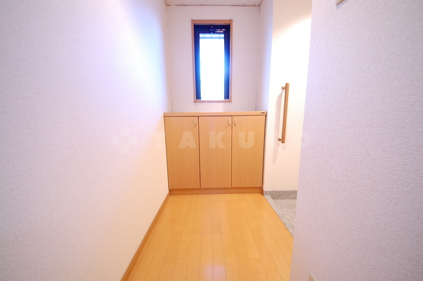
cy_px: 140
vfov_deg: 89.9
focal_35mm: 12
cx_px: 212
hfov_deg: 112.6
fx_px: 141
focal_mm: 8
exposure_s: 1/10
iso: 1600
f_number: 4.5
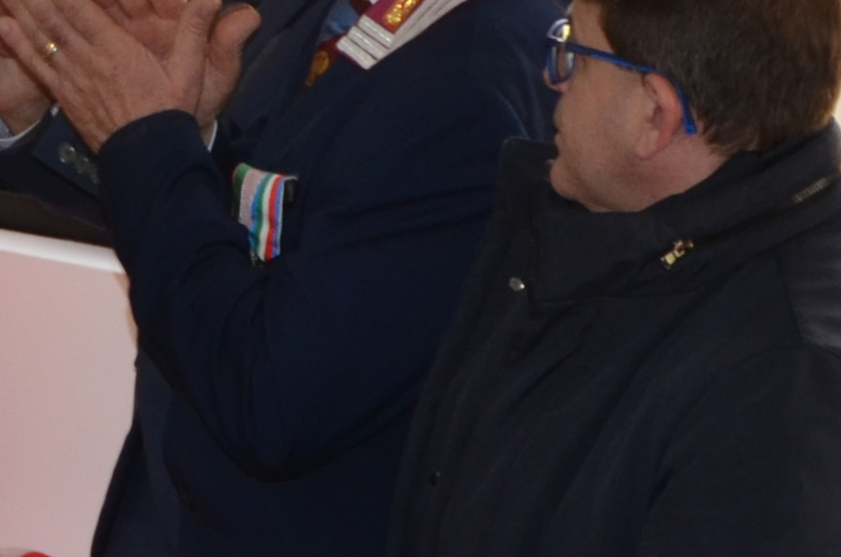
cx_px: -659
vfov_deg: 6.6
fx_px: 4778
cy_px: -73
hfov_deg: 9.6
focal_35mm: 205
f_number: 4
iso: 400
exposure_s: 1/80
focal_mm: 26
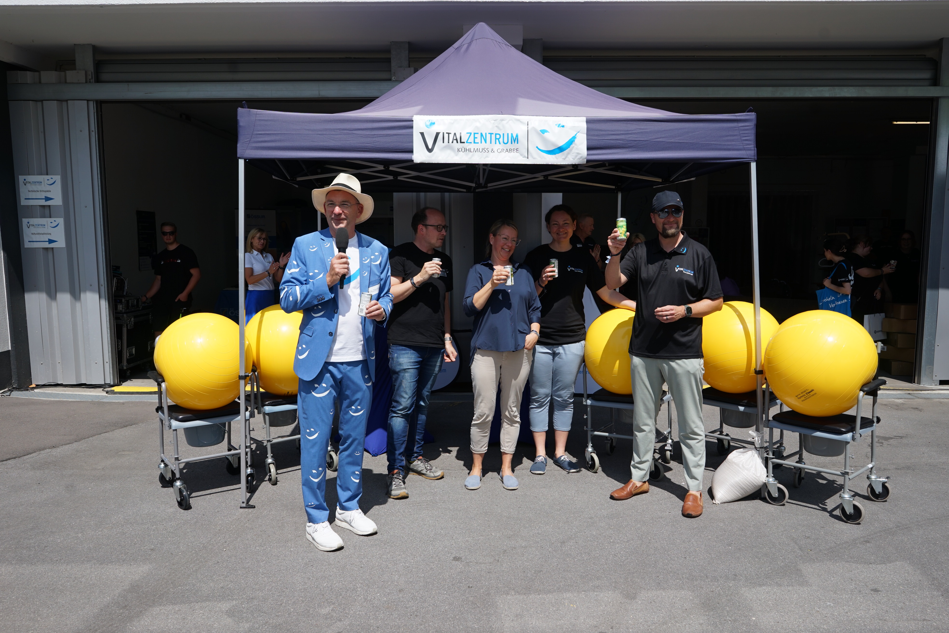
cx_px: 474
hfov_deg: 65.5
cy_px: 316
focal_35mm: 28
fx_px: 738
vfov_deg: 46.4
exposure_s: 1/320
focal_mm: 28
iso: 100
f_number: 8
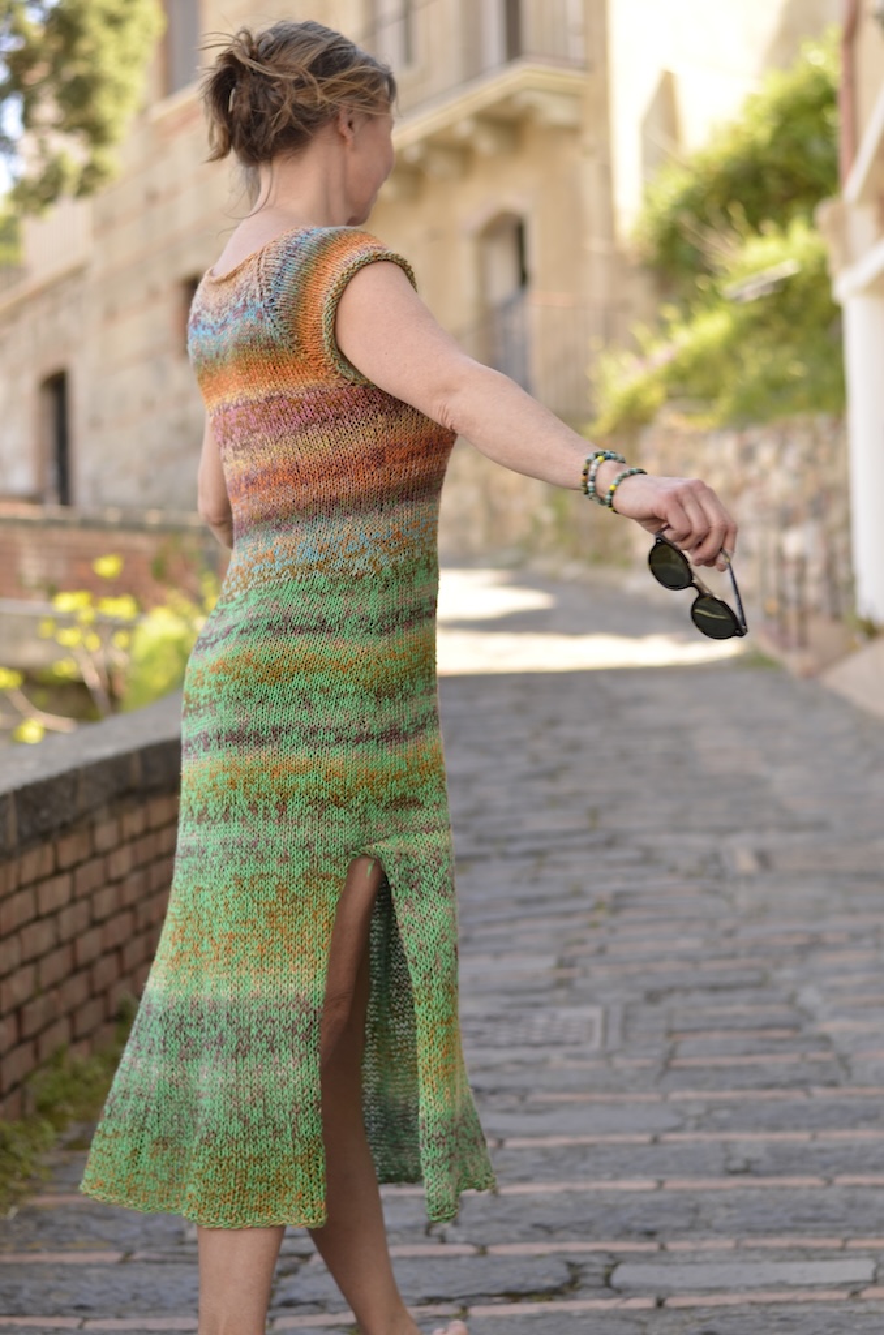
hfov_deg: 18.1
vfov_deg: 27.0
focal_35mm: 75
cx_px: 442
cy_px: 668
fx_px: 2775
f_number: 2.5
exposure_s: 1/320
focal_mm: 50
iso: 100
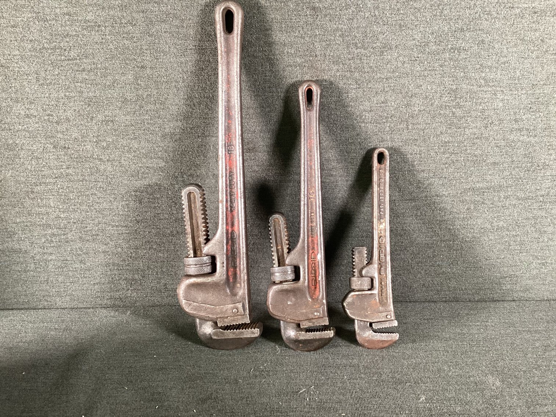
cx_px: 278
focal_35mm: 31
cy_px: 208
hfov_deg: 58.3
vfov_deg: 45.4
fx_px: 498
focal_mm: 3.3
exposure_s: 1/60
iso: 250
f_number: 2.4
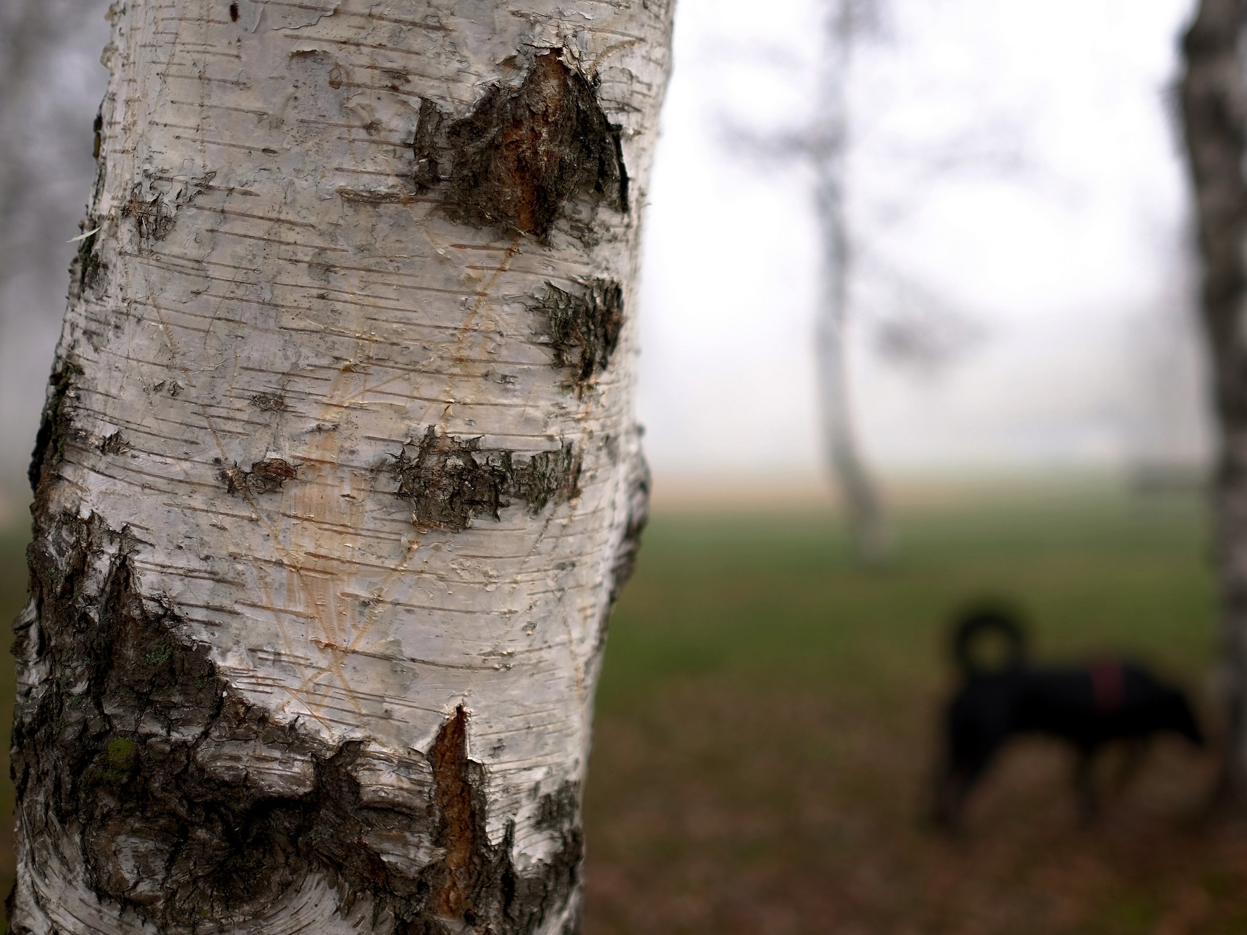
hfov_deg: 48.9
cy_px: 468
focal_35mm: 38
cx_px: 664
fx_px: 1369
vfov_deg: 37.7
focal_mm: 23
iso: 200
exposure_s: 1/1250
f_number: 1.4
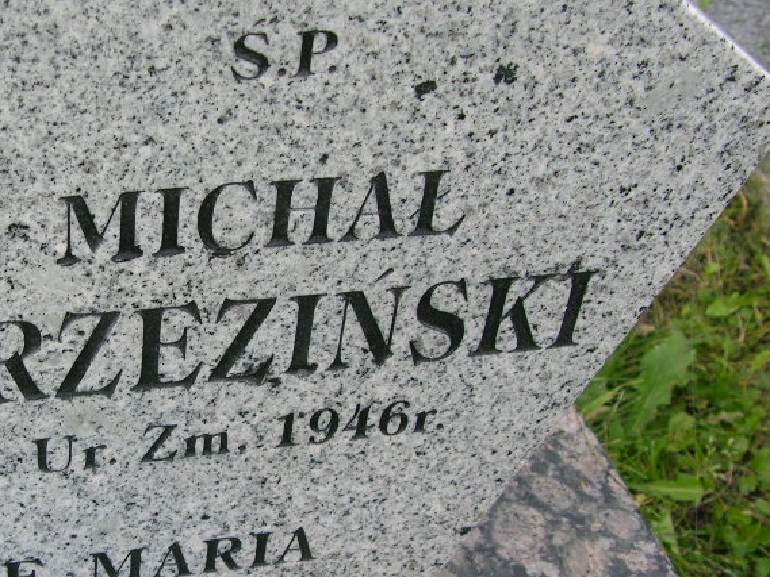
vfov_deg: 23.3
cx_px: 154
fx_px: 1402
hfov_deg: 30.0
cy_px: 316
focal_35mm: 63
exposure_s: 1/71.6
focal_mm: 8.9
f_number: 3.5
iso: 50
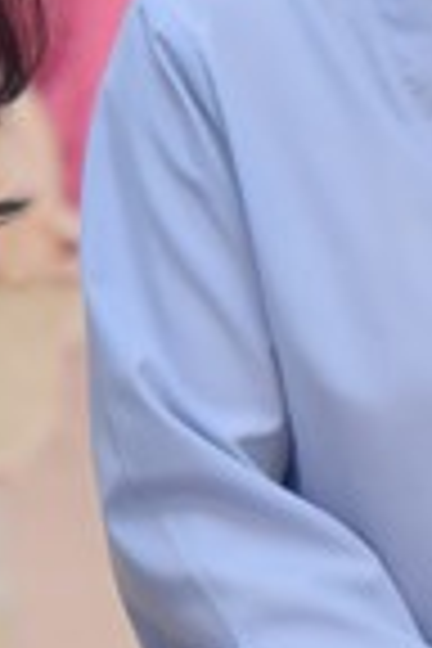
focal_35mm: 298
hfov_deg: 4.6
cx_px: 74
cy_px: -32
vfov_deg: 6.9
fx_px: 5364
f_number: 3.2
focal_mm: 66
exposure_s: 1/100
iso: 800
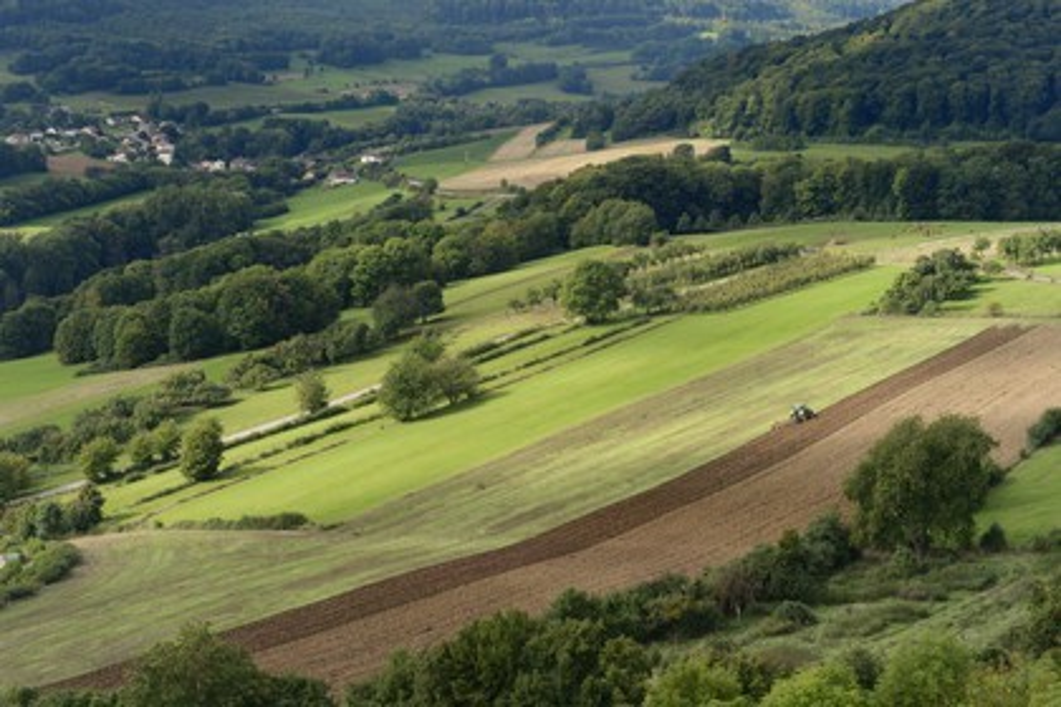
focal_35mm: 70
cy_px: 354
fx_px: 2063
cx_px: 530
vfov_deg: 19.5
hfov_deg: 28.8
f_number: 13
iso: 400
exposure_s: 1/250
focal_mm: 70
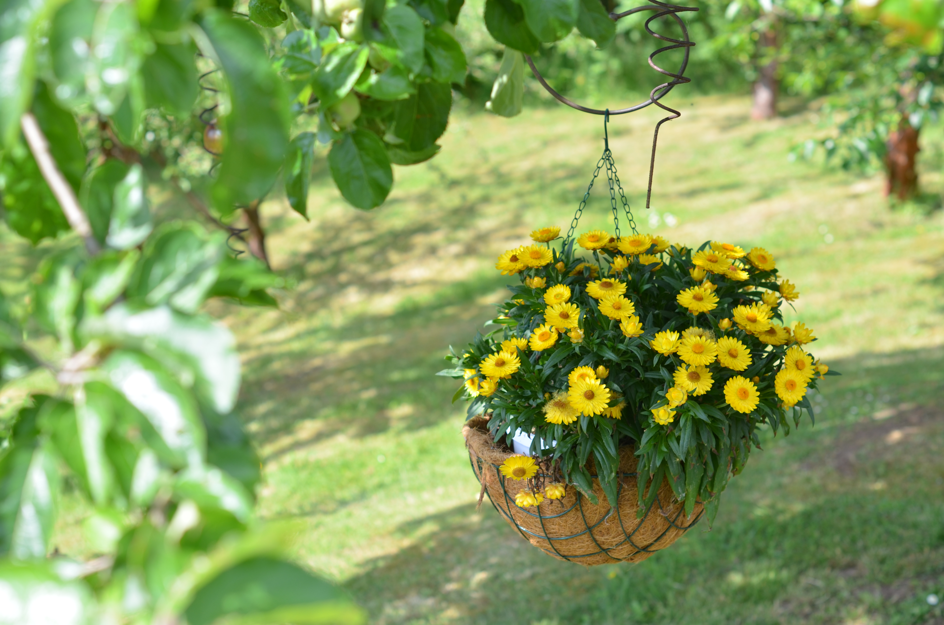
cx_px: 472
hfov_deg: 27.0
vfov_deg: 18.1
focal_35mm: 75
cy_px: 312
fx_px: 1963
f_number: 4
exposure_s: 1/250
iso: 100
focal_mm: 50
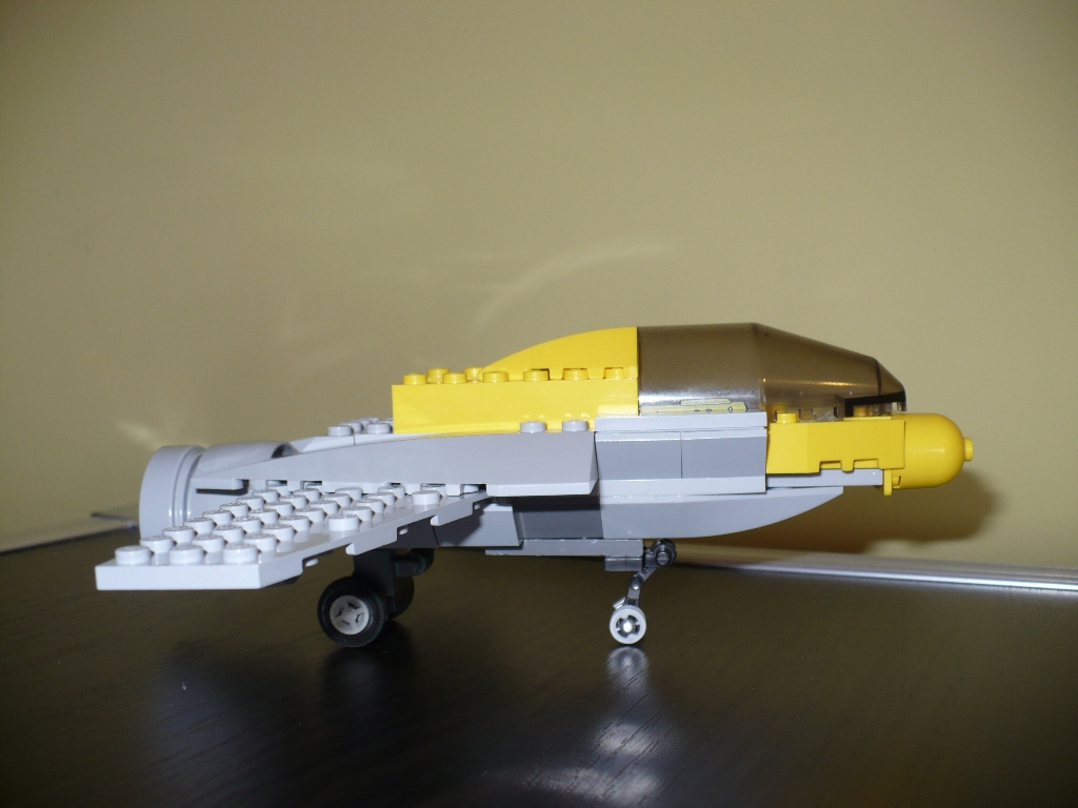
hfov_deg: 50.1
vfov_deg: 38.7
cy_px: 404
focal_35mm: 37
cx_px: 539
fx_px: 1152
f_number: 2.8
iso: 100
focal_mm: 6.1
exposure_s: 1/30
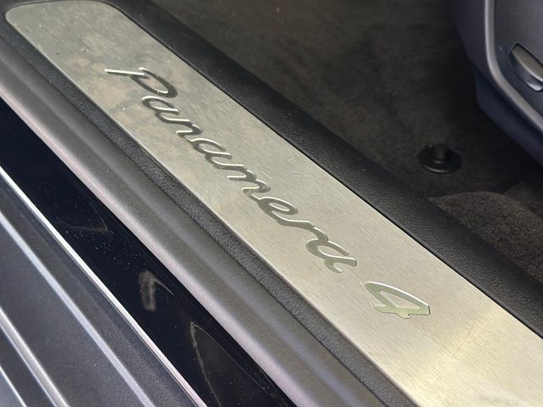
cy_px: 204
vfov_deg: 30.3
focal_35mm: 48
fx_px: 753
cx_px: 272
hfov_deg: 39.7
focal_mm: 6.86
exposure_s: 1/40
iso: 320
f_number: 1.78
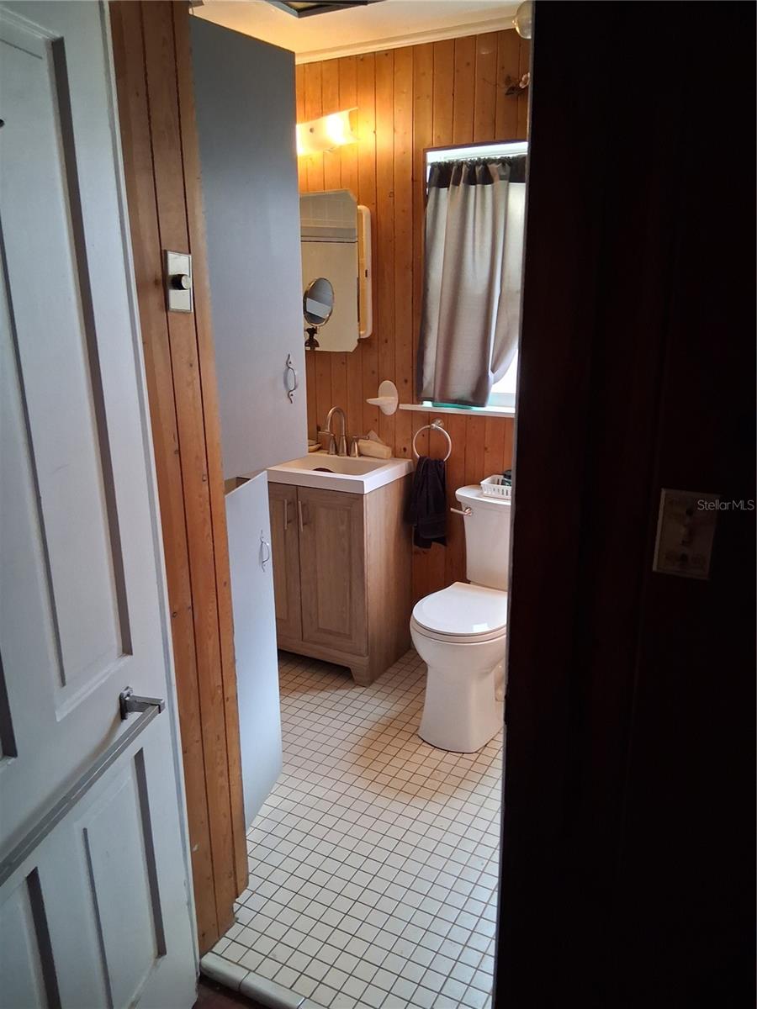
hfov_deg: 53.1
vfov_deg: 67.3
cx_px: 378
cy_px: 504
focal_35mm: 26
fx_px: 758
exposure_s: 1/60
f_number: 1.8
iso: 500
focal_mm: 3.98
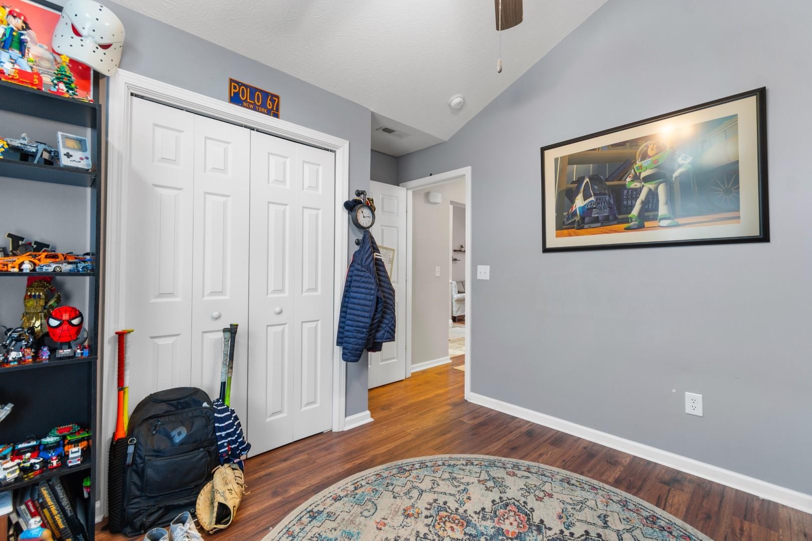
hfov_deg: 100.4
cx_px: 406
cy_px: 270
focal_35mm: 15
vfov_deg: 77.3
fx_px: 338
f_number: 4.5
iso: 100
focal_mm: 10
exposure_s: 1/2
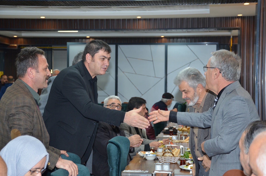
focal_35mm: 75
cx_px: 133
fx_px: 553
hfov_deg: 27.0
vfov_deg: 18.1
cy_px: 88
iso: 800
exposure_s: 1/60
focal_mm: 50
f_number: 4.8
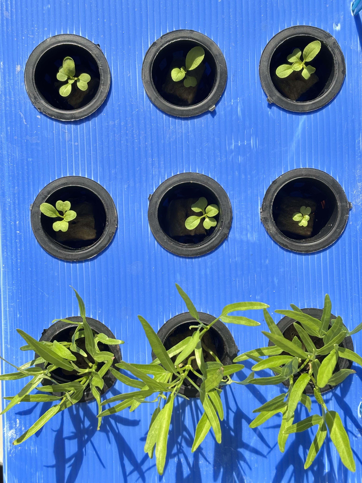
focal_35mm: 52
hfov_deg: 28.0
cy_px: 242
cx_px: 181
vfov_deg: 36.8
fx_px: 725
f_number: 1.6
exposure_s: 1/943
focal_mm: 5.96
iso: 32
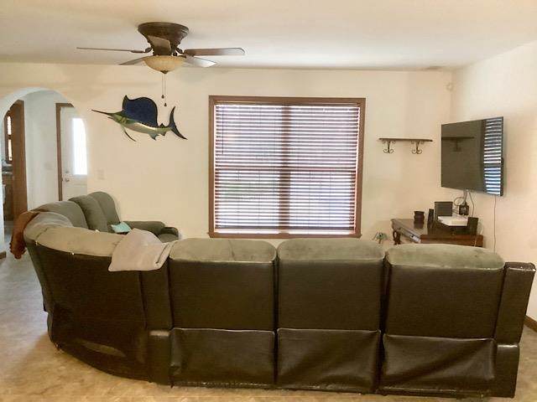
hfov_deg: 58.4
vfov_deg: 45.4
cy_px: 201
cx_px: 268
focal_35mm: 31
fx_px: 481
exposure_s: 1/30
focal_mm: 3.3
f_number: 2.4
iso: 500
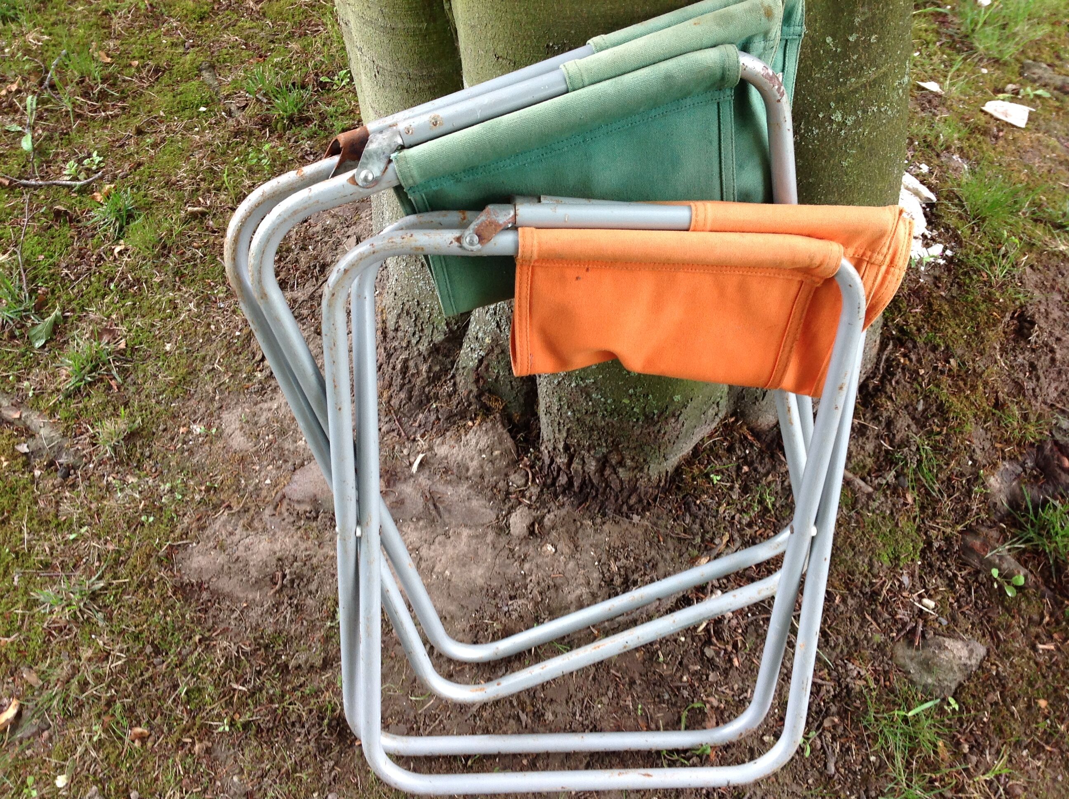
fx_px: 1079
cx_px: 534
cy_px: 400
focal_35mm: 35
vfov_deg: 40.6
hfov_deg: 52.7
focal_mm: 4.28
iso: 64
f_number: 2.4
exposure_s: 1/60
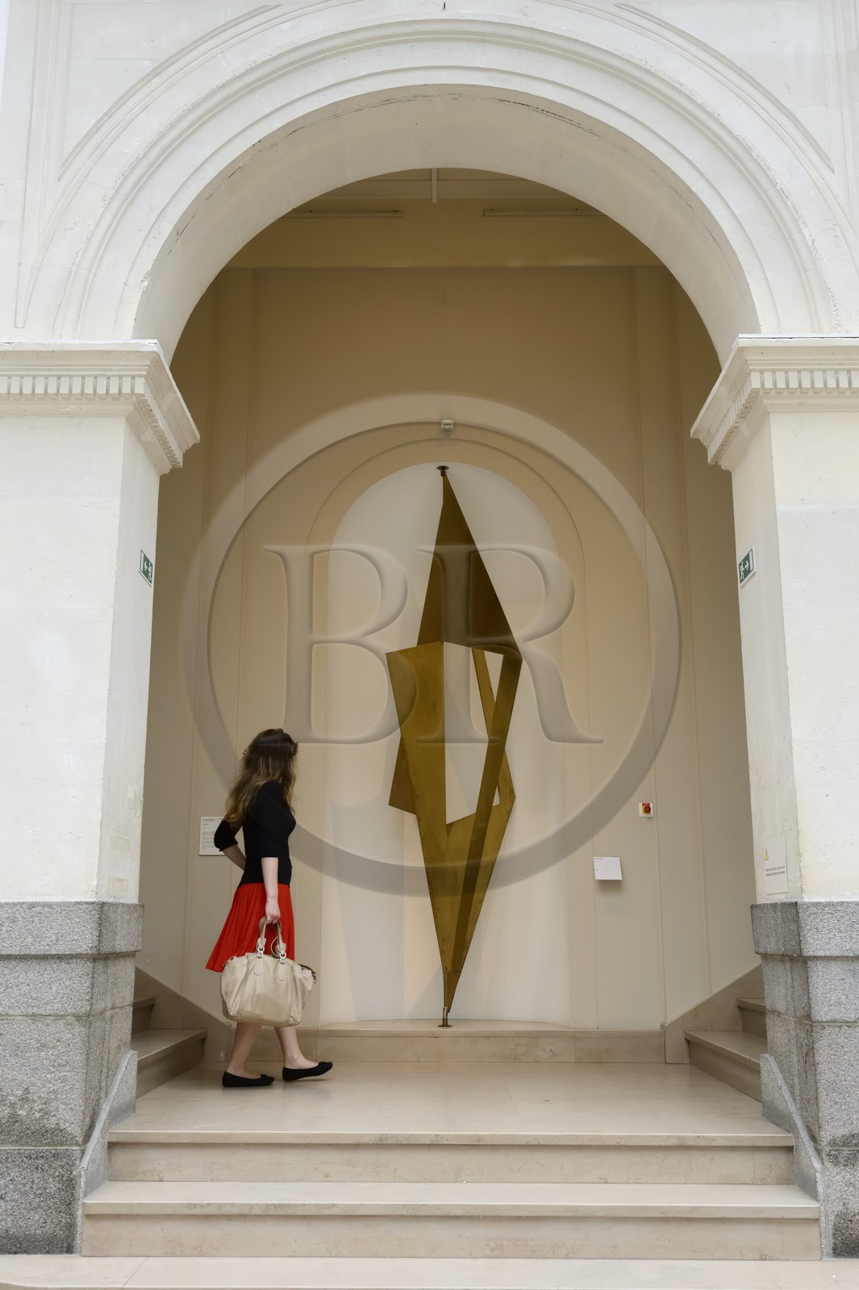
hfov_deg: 38.8
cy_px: 645
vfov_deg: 55.8
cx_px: 430
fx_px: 1218
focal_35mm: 34
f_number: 7.1
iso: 800
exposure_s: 1/100
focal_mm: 34
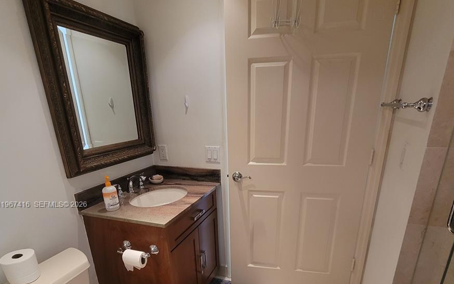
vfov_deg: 59.6
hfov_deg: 88.0
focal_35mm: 19
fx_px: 235
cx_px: 225
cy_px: 205
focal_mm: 2.2
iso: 320
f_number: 2.2
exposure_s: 1/60
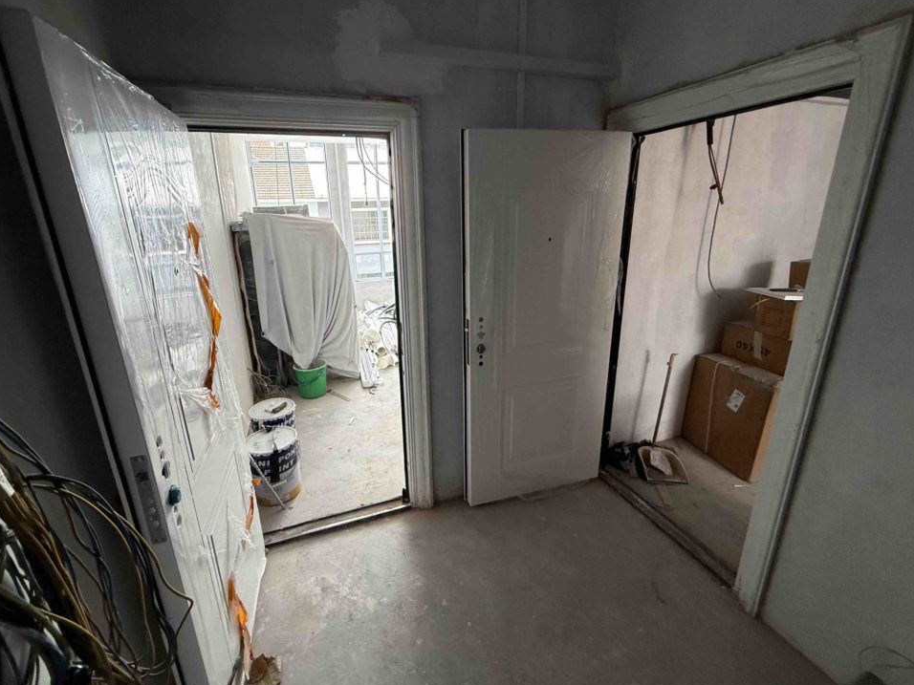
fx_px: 396
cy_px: 324
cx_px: 433
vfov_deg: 81.7
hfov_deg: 98.1
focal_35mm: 15
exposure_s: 1/99
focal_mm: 2.22
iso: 250
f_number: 2.2
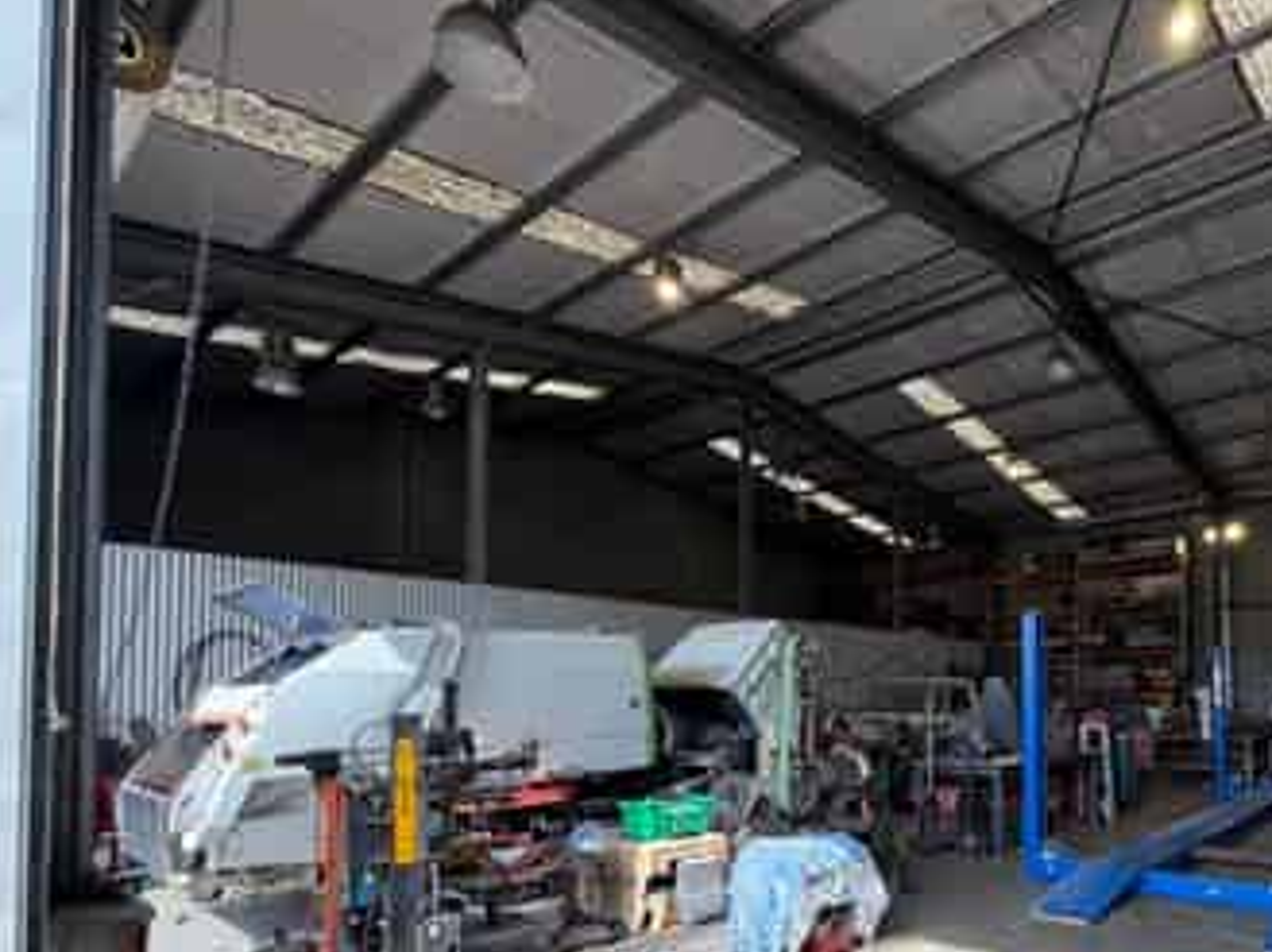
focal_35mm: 21
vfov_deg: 60.8
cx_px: 949
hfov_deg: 73.6
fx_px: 771
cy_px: 679
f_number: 2.2
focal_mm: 2.22
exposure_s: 1/300
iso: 50
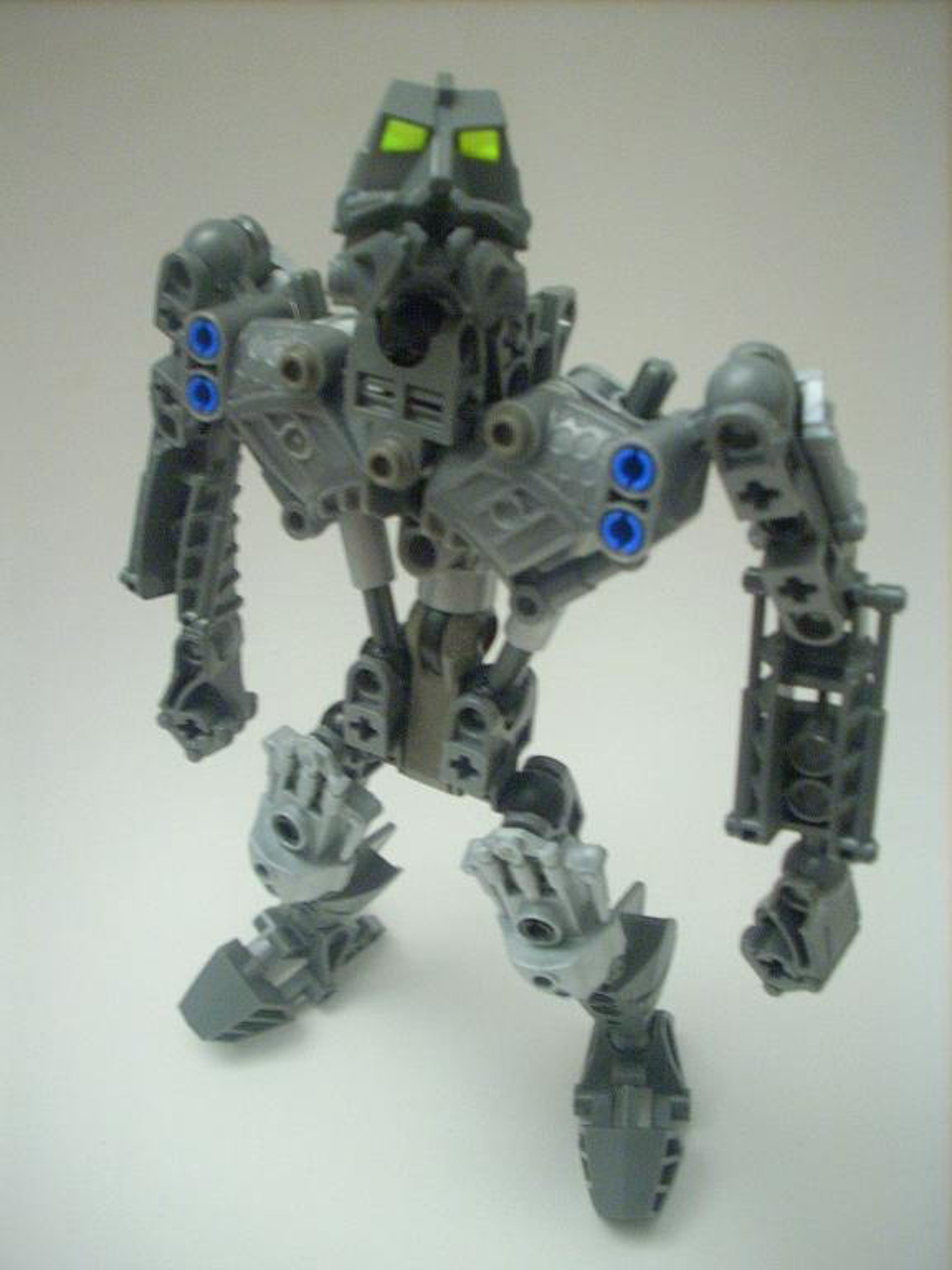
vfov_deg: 50.1
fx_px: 1357
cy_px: 635
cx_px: 476
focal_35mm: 37
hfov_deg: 38.7
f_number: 2.8
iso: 336
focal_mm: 6.2
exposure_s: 1/4
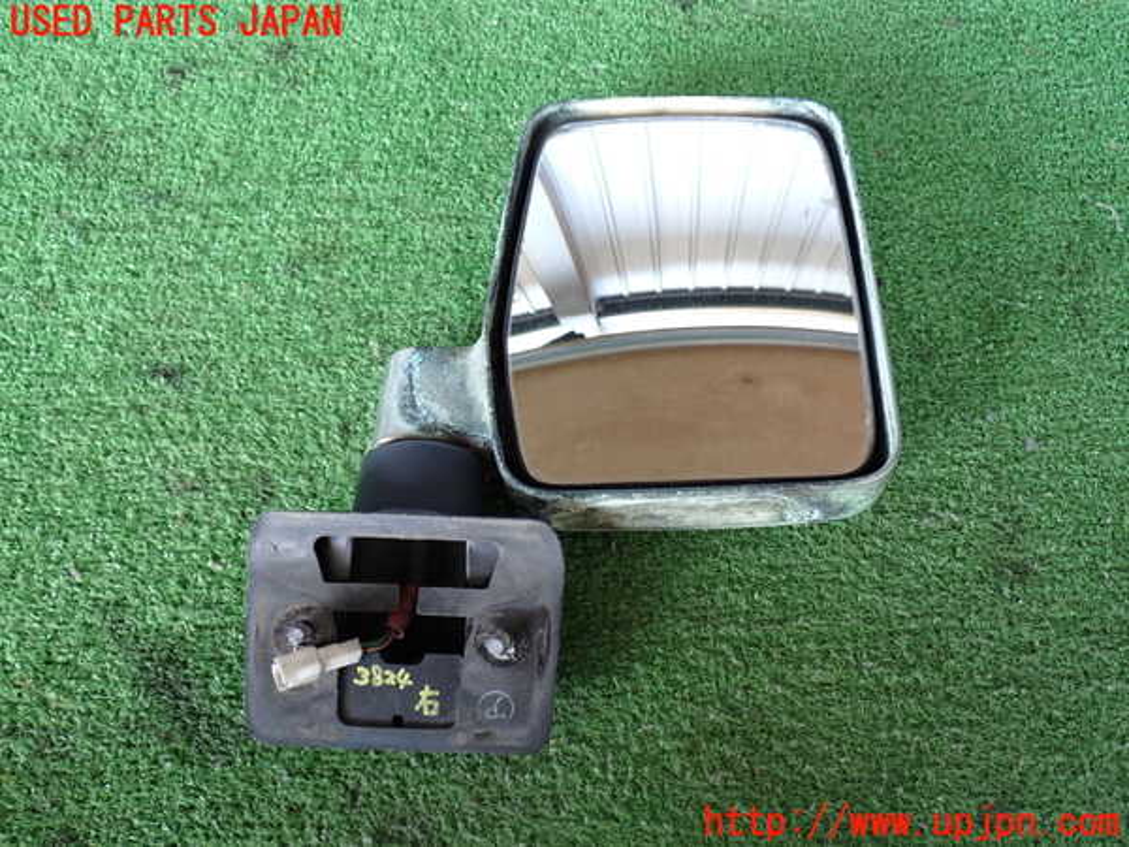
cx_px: 564
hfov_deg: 56.8
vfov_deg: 44.2
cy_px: 424
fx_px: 1044
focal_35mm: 32
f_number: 2.4
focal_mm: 5.79
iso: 200
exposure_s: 1/50
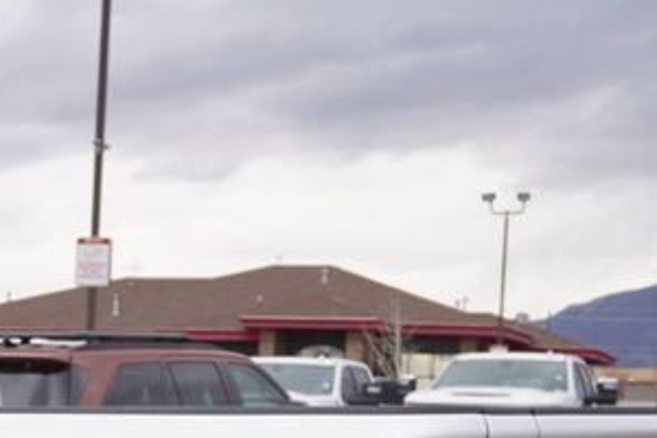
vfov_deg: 11.0
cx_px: -103
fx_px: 2148
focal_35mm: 118
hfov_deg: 16.7
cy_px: 725
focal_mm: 23
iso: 100
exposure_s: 1/100
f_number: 5.6
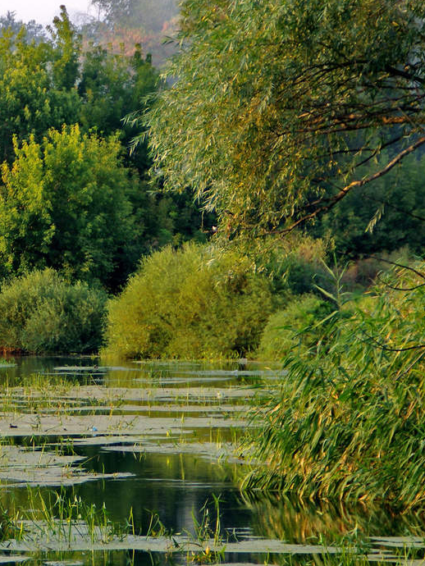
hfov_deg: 5.6
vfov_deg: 7.5
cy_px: 260
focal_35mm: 263
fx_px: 4303
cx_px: -34
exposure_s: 1/100
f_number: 5.6
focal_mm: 90
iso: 200
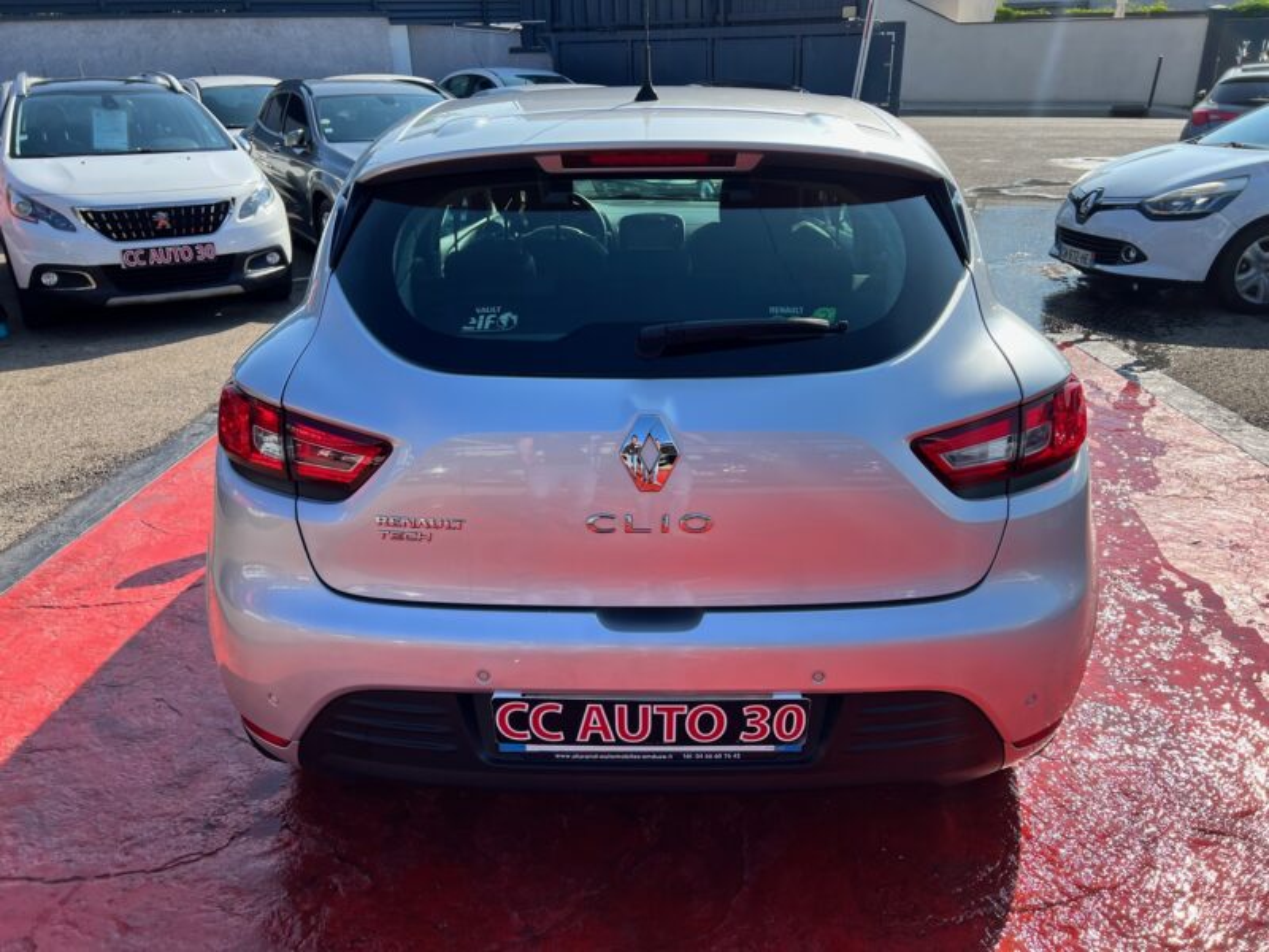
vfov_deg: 53.1
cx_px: 634
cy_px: 476
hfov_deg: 67.3
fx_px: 953
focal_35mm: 26
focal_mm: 5.7
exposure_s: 1/1972
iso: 50
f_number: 1.5
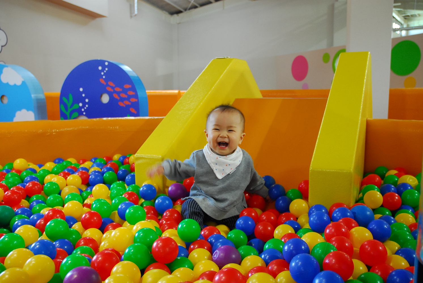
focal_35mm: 33
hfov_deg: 57.2
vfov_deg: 40.1
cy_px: 142
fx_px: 388
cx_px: 212
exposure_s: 1/30
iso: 560
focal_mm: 22
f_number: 3.5
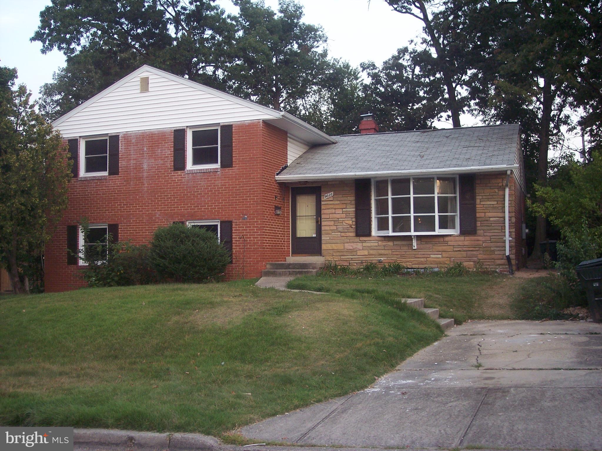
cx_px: 301
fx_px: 678
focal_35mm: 39
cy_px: 226
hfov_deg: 47.9
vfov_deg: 36.8
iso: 140
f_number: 2.8
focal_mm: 8
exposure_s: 1/60
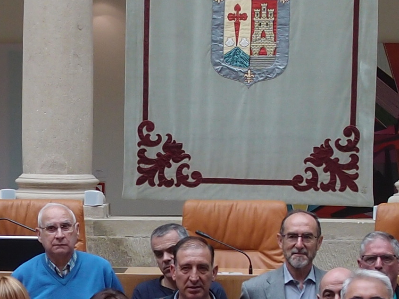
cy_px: 302
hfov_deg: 14.1
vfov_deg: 10.6
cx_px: 8
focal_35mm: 138
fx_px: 1590
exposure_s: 1/100
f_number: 2.2
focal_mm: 6.87
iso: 100
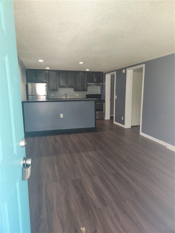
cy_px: 116
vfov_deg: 73.9
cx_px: 88
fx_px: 155
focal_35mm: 23
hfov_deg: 58.9
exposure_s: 1/180
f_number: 1.8
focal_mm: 5.4
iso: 200
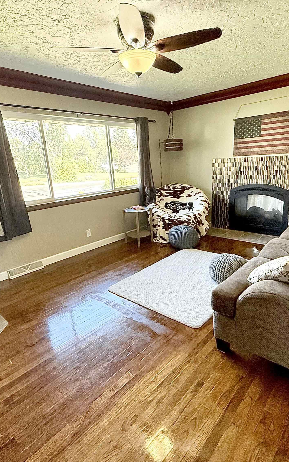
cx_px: 154
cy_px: 233
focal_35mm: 20
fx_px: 252
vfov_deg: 85.1
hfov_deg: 59.6
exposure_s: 1/120
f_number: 2.2
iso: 500
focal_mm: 2.22
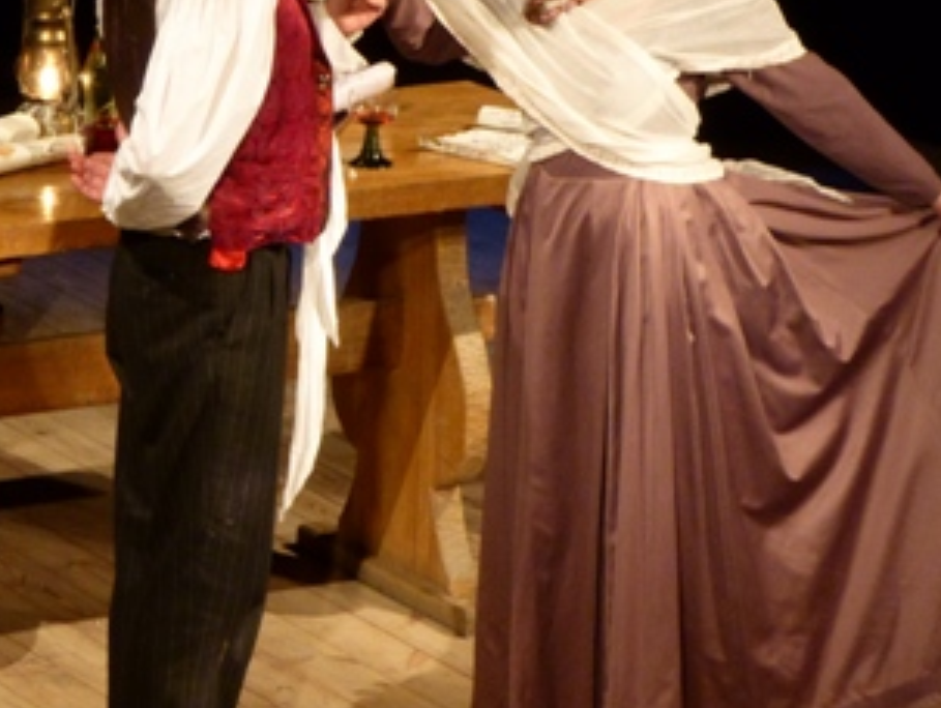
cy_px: 224
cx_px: 320
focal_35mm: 192
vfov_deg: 7.7
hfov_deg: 10.3
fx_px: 5226
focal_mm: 15
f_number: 4.8
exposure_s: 1/8
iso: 500
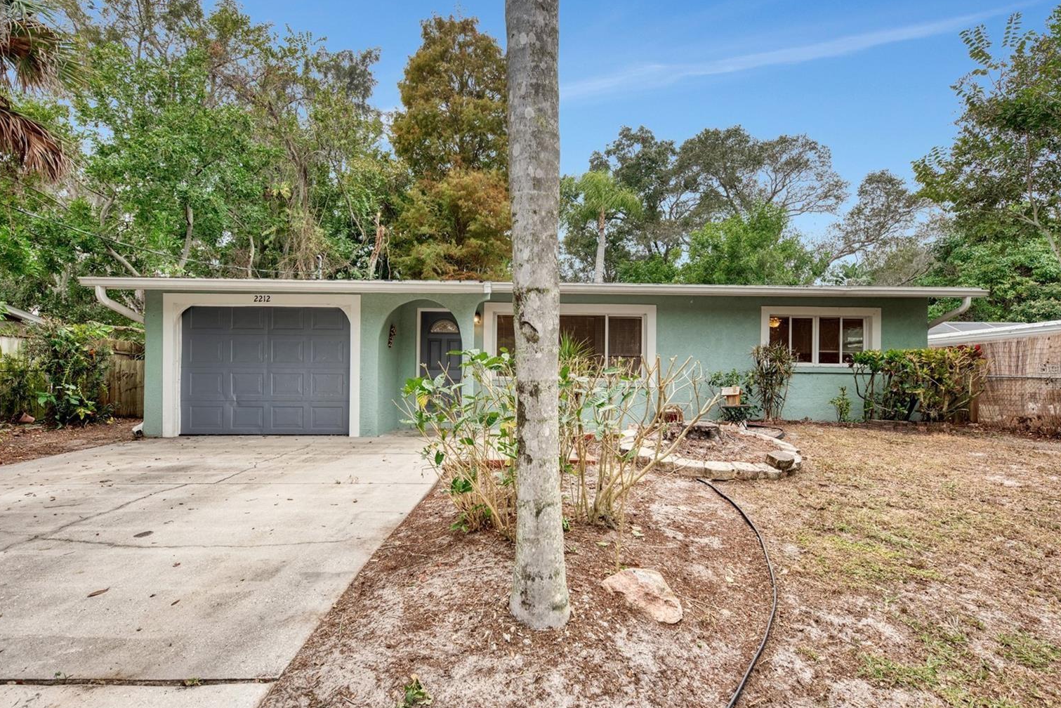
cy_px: 368
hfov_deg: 90.0
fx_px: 531
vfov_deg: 67.4
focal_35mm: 18
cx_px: 543
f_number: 7.1
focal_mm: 17
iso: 400
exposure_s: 1/250
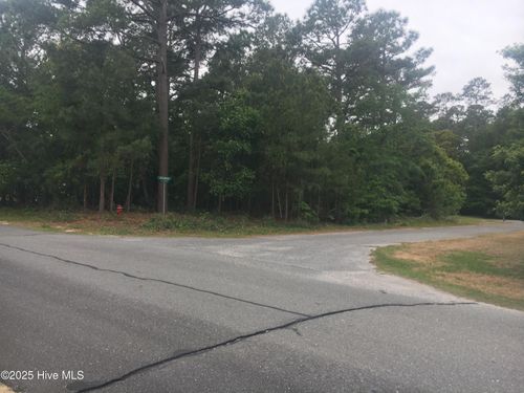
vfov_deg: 48.2
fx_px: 439
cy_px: 196
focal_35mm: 29
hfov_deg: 61.7
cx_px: 262
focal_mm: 4.15
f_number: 2.2
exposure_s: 1/179
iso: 25
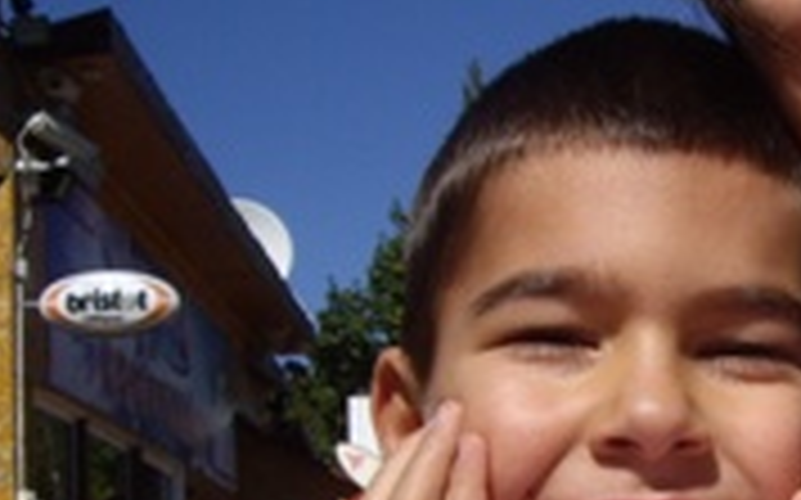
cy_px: 381
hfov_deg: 19.9
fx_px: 2182
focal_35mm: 100
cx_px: 873
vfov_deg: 13.0
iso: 50
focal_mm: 6.2
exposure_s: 1/640
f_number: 4.3
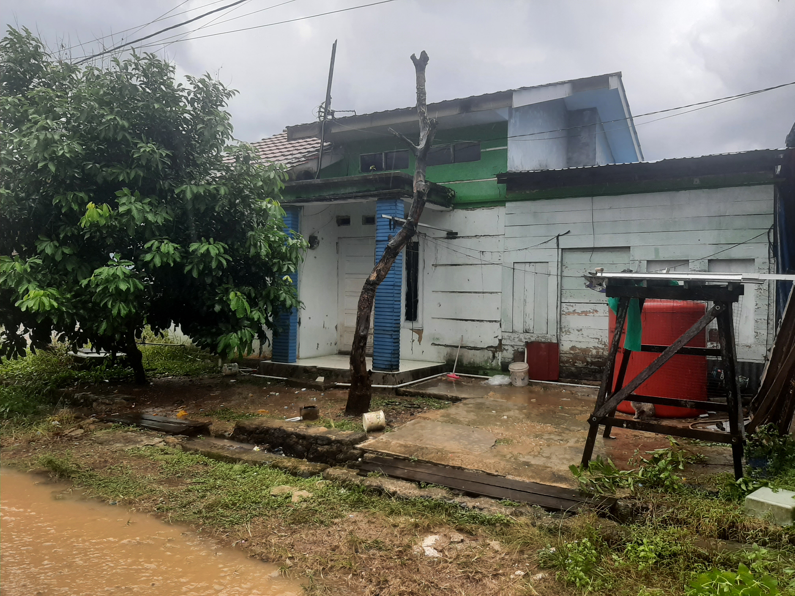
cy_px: 298
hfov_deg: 67.3
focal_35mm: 26
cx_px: 398
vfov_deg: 53.1
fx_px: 597
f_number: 1.7
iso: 40
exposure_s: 1/235
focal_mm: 3.93
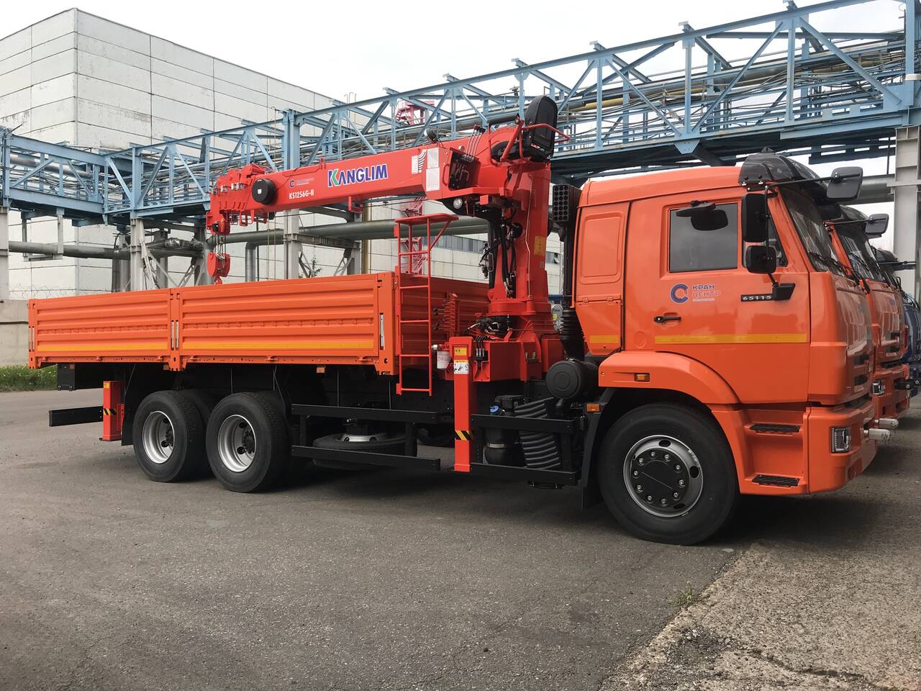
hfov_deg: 63.4
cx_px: 460
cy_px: 346
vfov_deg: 49.7
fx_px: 745
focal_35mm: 28
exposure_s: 1/840
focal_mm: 3.99
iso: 20
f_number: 1.8
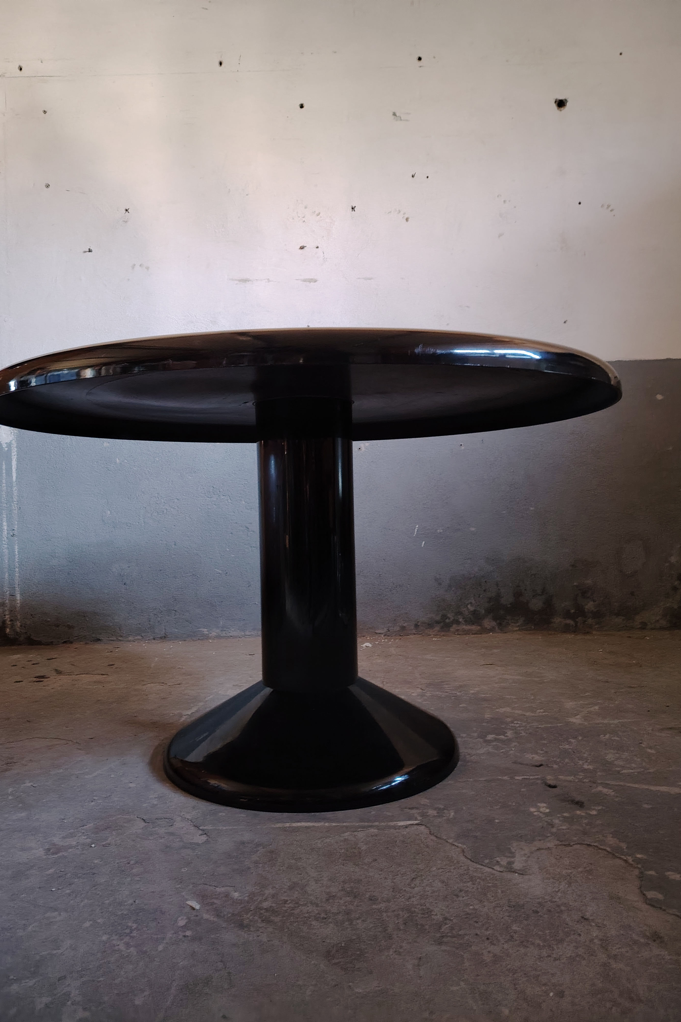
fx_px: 709
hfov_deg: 51.3
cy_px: 511
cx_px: 328
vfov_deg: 71.5
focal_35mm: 25
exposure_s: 1/20
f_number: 1.75
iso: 4769
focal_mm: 5.25
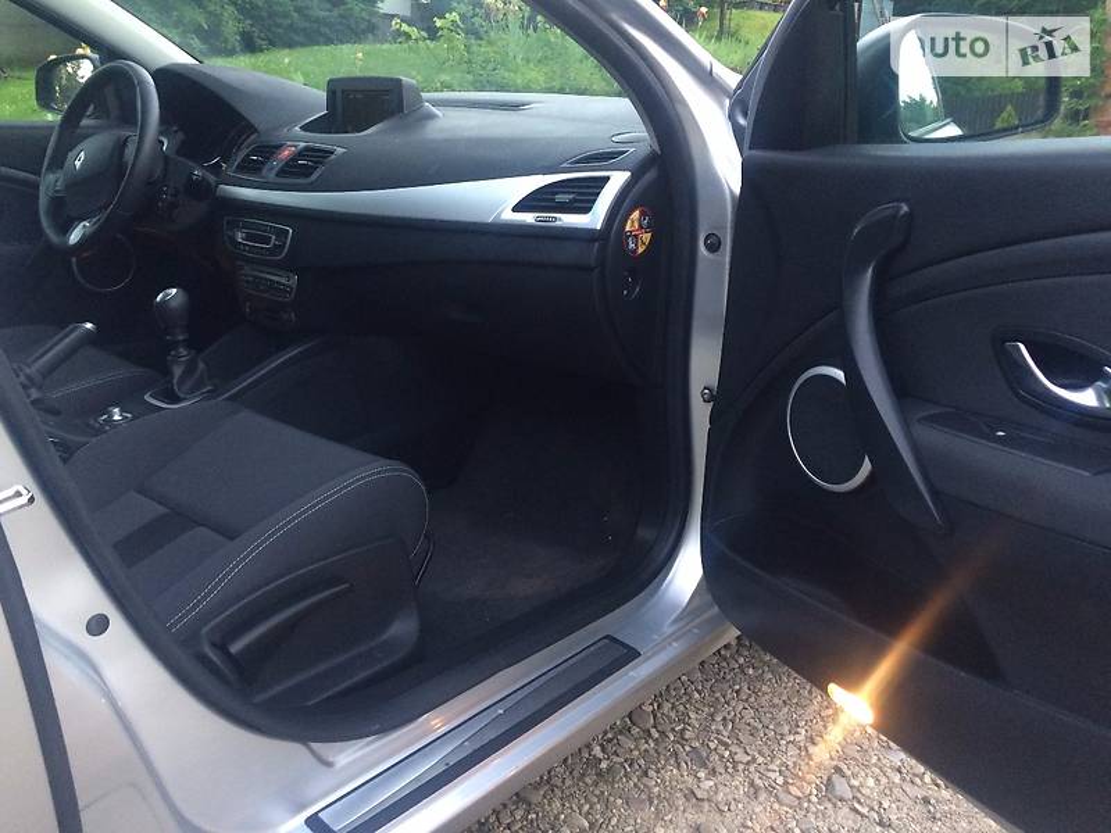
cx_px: 556
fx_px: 931
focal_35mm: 29
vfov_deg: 48.2
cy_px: 416
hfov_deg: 61.7
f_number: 2.2
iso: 200
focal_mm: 4.2
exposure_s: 1/33
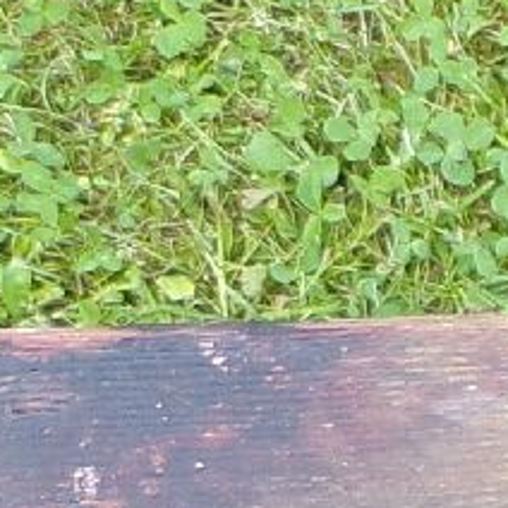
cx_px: 792
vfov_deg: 6.8
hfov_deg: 7.0
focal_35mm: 246
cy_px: 1162
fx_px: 4084
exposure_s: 1/50
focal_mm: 5.8
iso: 80
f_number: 3.2
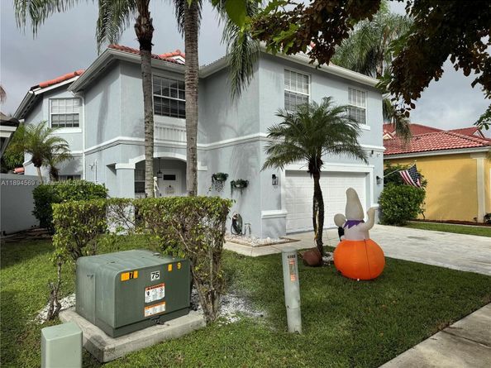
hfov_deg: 71.6
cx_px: 246
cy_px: 184
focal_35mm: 24
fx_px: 340
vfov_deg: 56.8
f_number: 1.78
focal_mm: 6.76
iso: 80
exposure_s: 1/7092
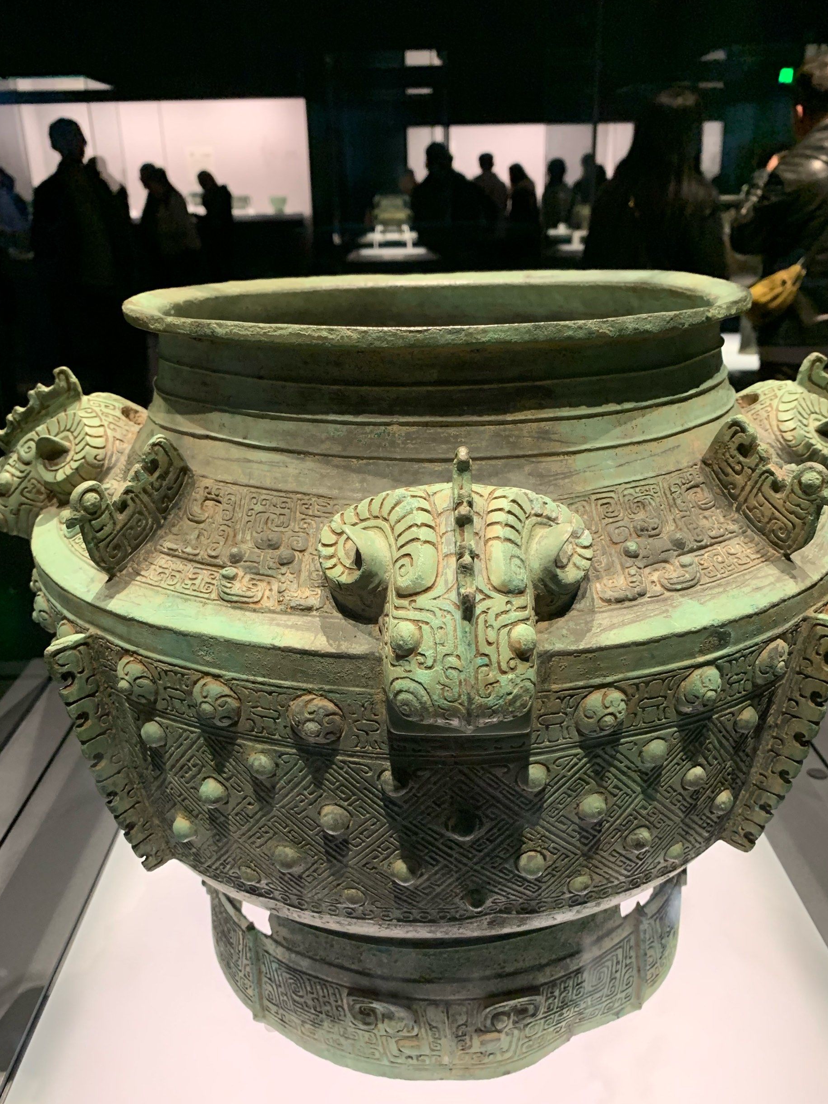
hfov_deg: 48.2
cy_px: 580
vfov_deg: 61.6
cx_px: 433
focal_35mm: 29
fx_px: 925
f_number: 1.8
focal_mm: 4.25
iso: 320
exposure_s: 1/60
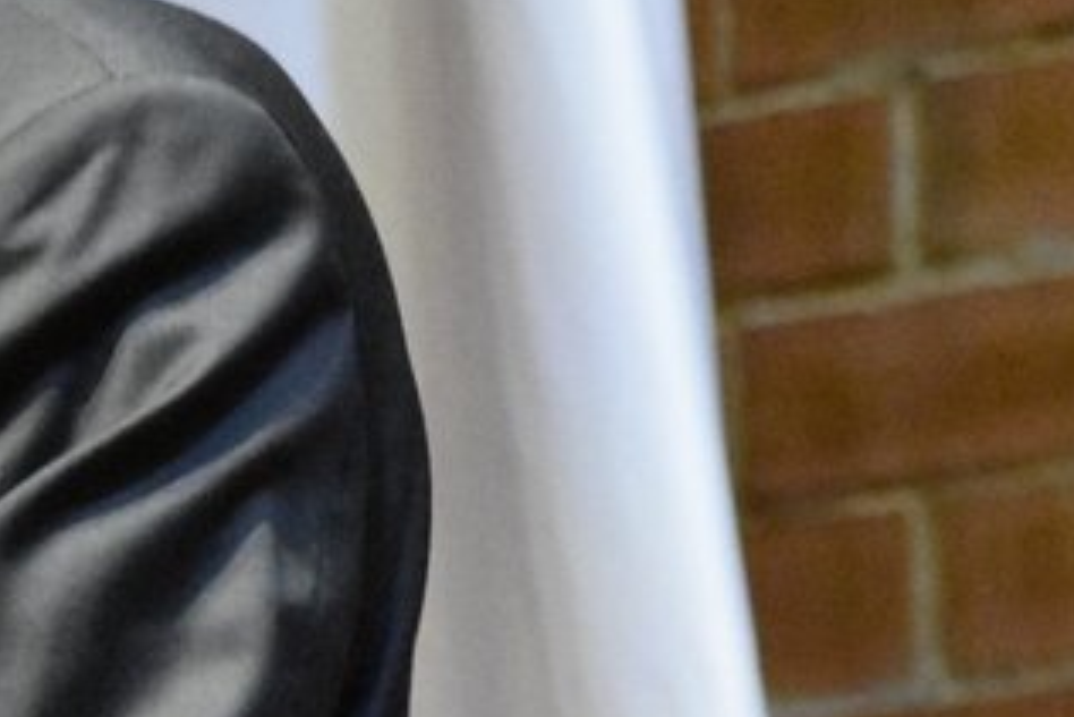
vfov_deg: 1.8
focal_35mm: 769
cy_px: 83
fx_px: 22948
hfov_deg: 2.7
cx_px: -608
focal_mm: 135
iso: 12800
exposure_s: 1/100
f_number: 4.8
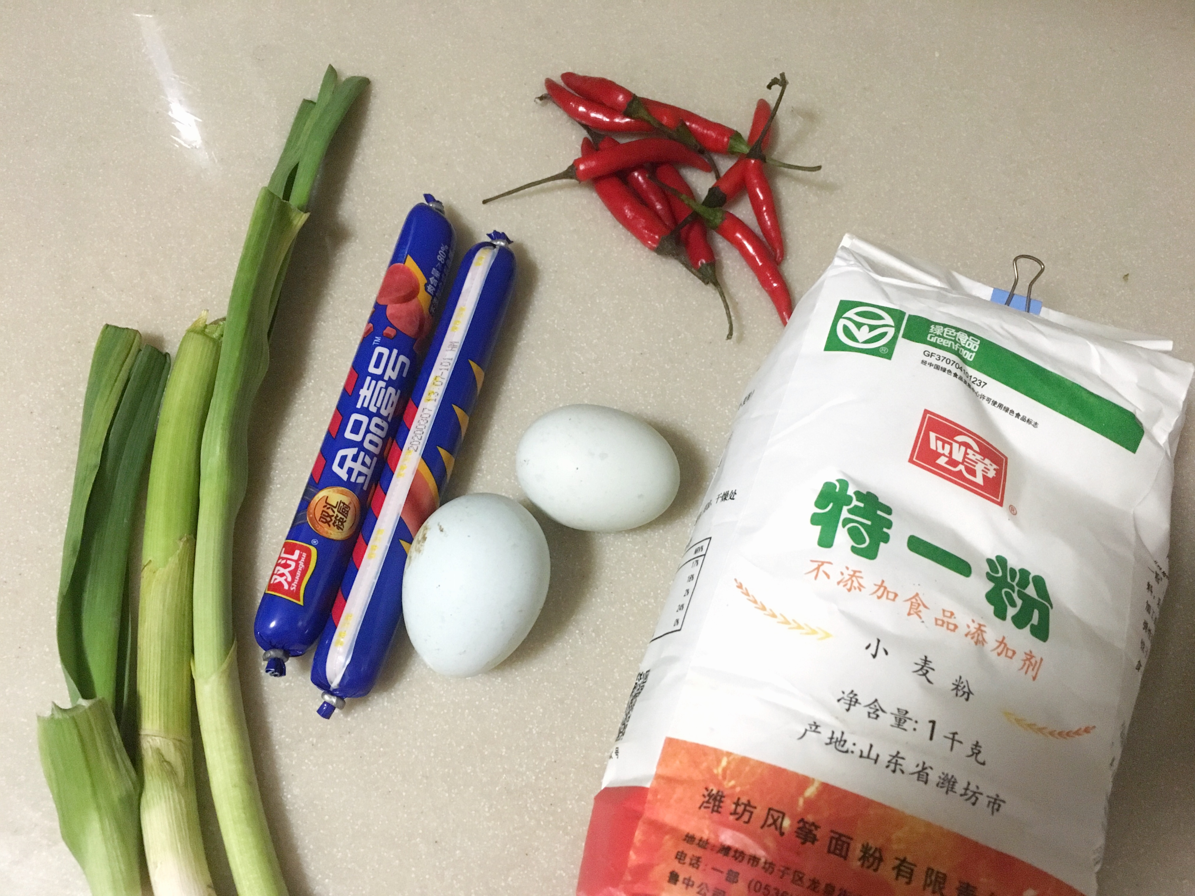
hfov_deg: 61.7
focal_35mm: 29
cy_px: 448
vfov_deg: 48.2
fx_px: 1001
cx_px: 598
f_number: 2.2
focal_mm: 4.15
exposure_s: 1/25
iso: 200
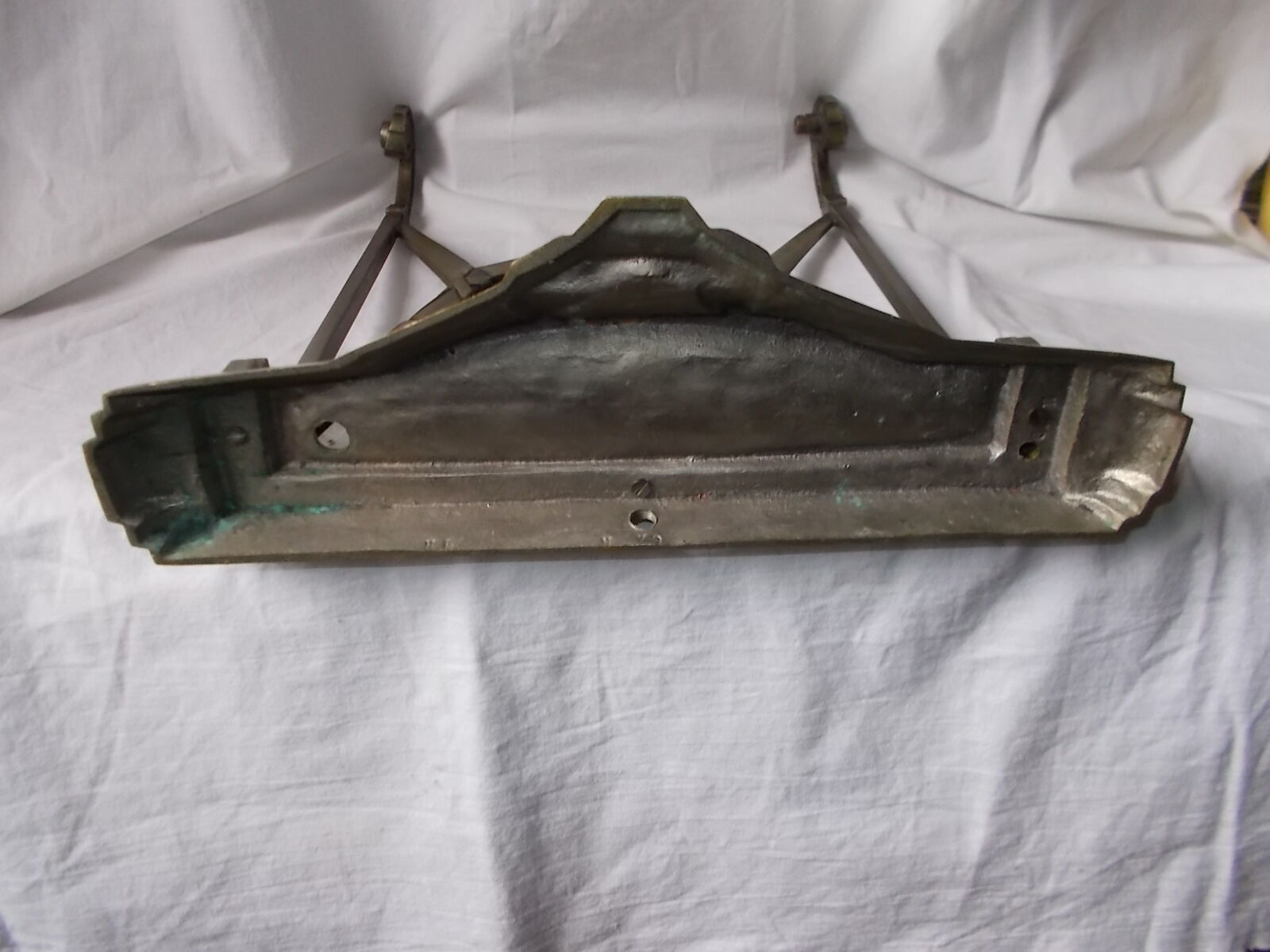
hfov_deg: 67.3
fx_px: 954
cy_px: 476
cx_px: 635
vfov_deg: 53.1
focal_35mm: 26
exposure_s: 1/25
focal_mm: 4.6
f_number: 3.2
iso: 200
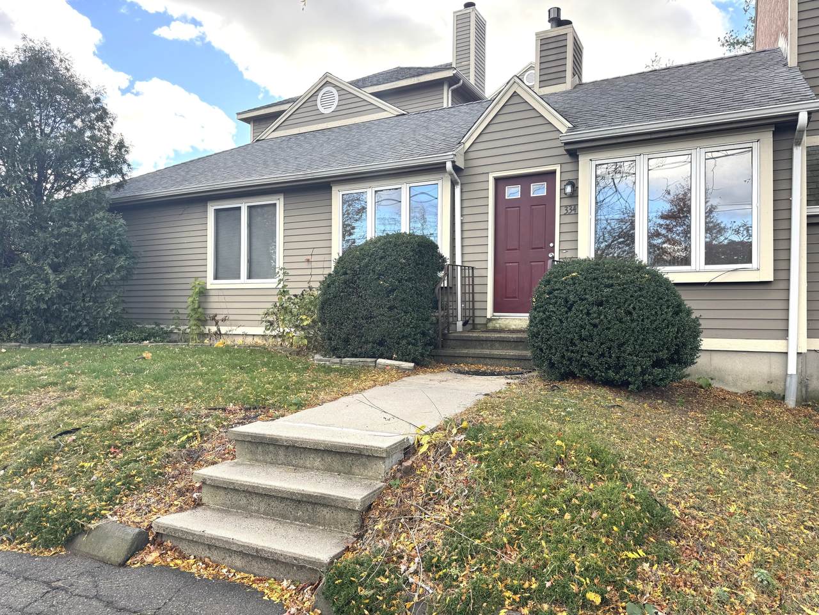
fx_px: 568
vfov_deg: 56.8
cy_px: 308
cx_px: 410
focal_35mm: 24
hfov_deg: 71.6
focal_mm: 6.76
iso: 80
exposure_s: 1/639
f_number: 1.78
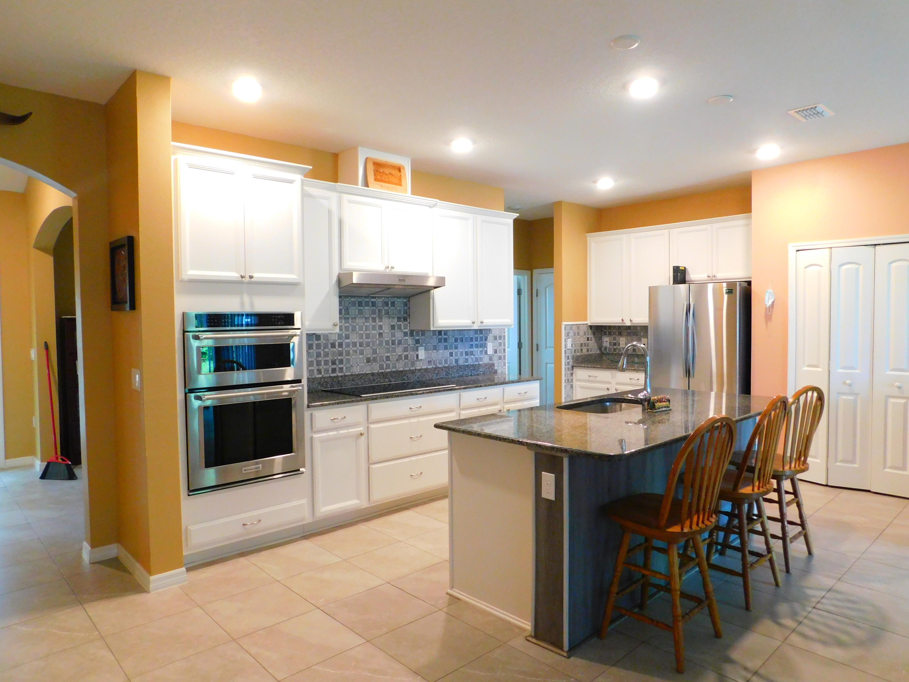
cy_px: 341
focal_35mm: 23
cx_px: 454
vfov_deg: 58.9
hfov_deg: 73.9
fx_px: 604
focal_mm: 4
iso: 400
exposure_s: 1/25
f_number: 3
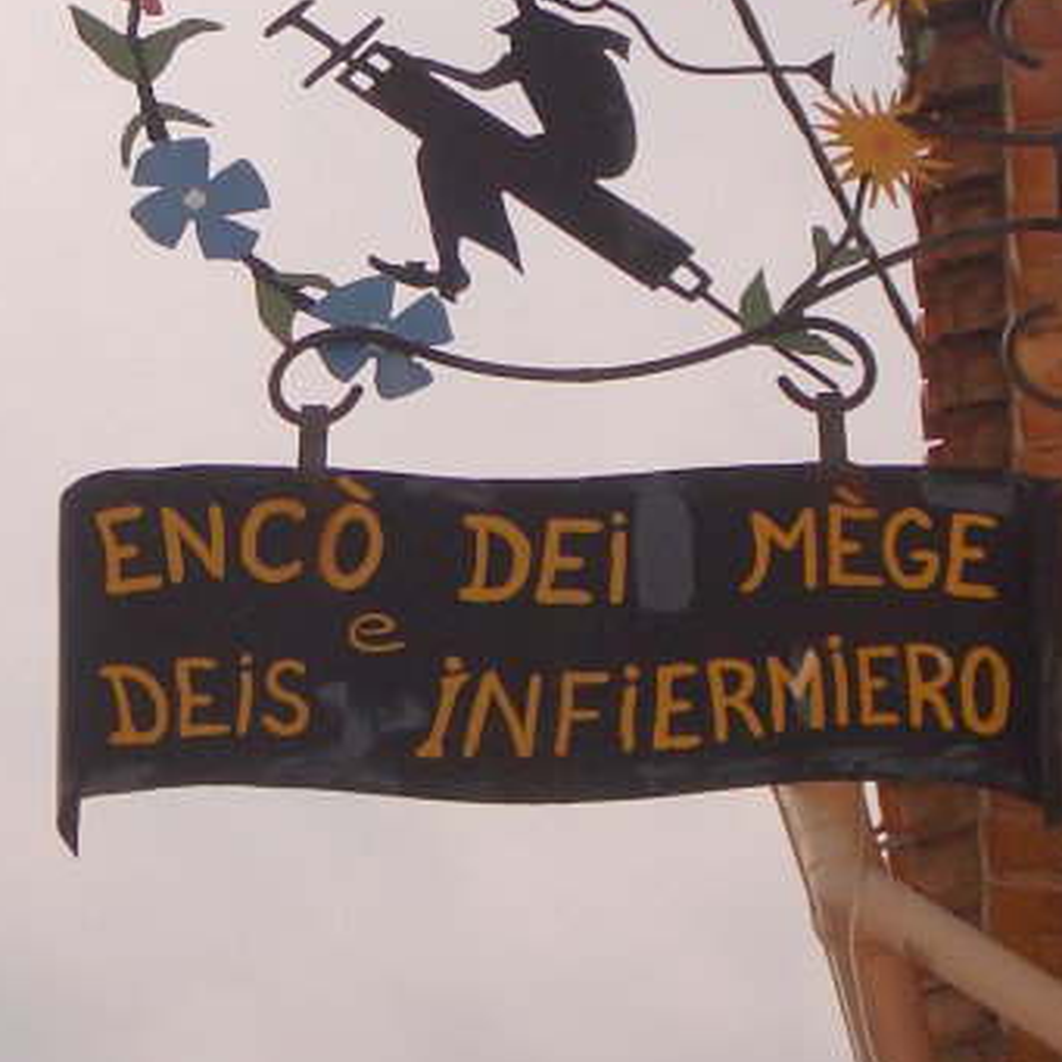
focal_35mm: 123
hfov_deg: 14.2
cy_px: 302
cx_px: 612
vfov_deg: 14.1
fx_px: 4269
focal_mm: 14.6
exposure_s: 1/1250
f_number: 7
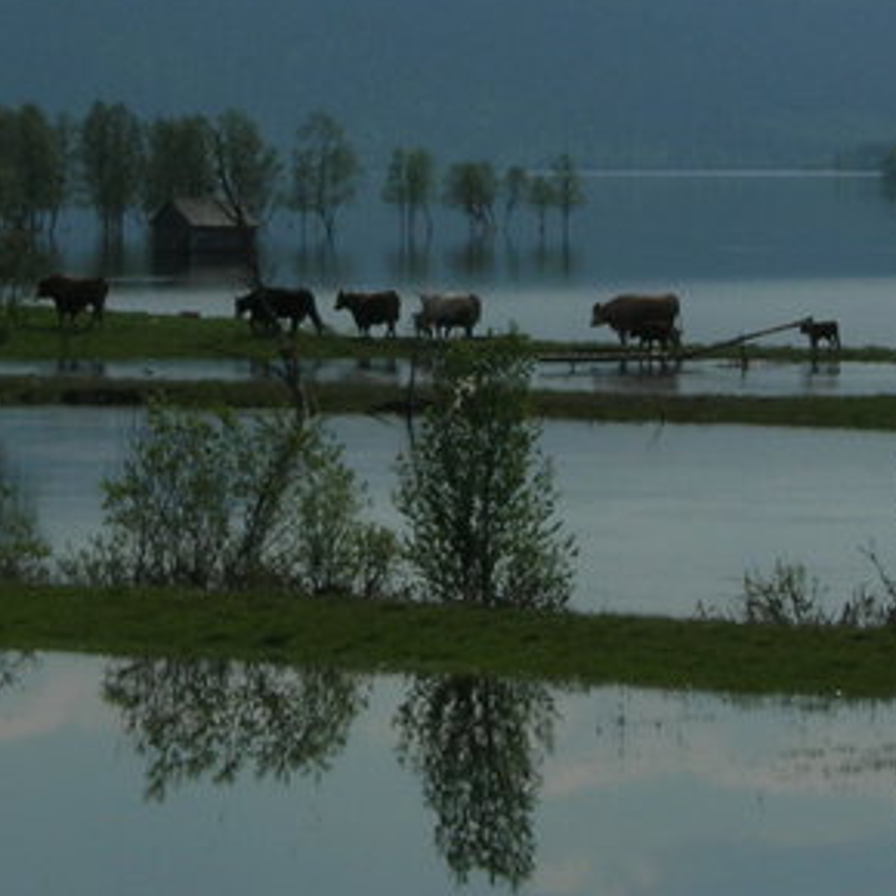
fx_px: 8610
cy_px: 179
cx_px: 428
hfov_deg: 6.0
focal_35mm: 294
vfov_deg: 6.0
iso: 64
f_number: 8.2
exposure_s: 1/696
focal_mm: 23.4
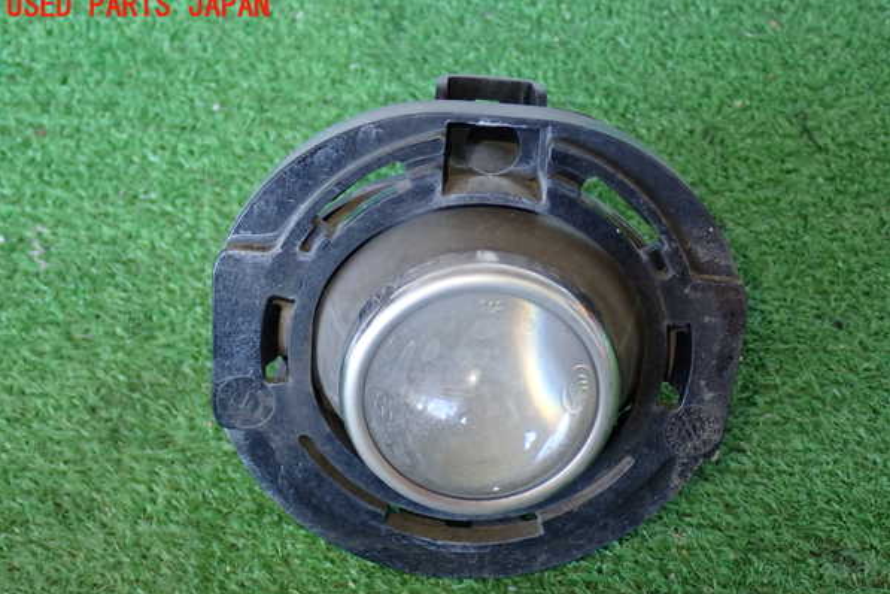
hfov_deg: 42.7
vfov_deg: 29.2
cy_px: 324
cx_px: 446
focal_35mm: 46
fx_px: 1137
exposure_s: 1/40
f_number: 2.9
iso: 320
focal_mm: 7.84
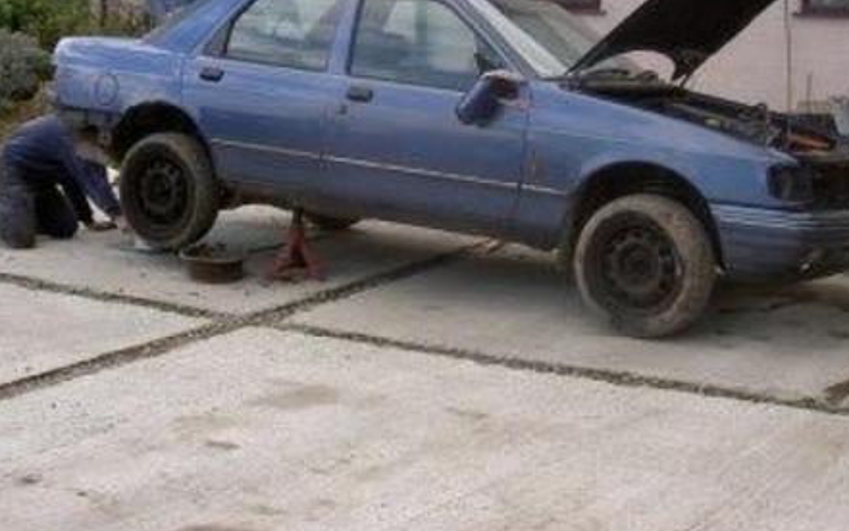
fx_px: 1389
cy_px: 106
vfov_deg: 21.4
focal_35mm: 60
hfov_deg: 34.0
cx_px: 427
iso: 100
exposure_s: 1/139
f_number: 4.7
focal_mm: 8
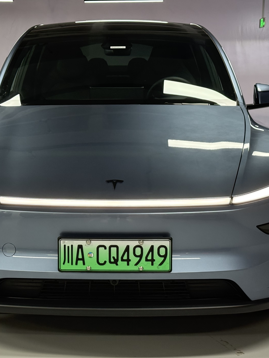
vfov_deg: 28.2
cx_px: 108
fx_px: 715
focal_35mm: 69
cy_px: 174
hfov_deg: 21.3
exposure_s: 1/62
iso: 200
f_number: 1.78
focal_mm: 6.76
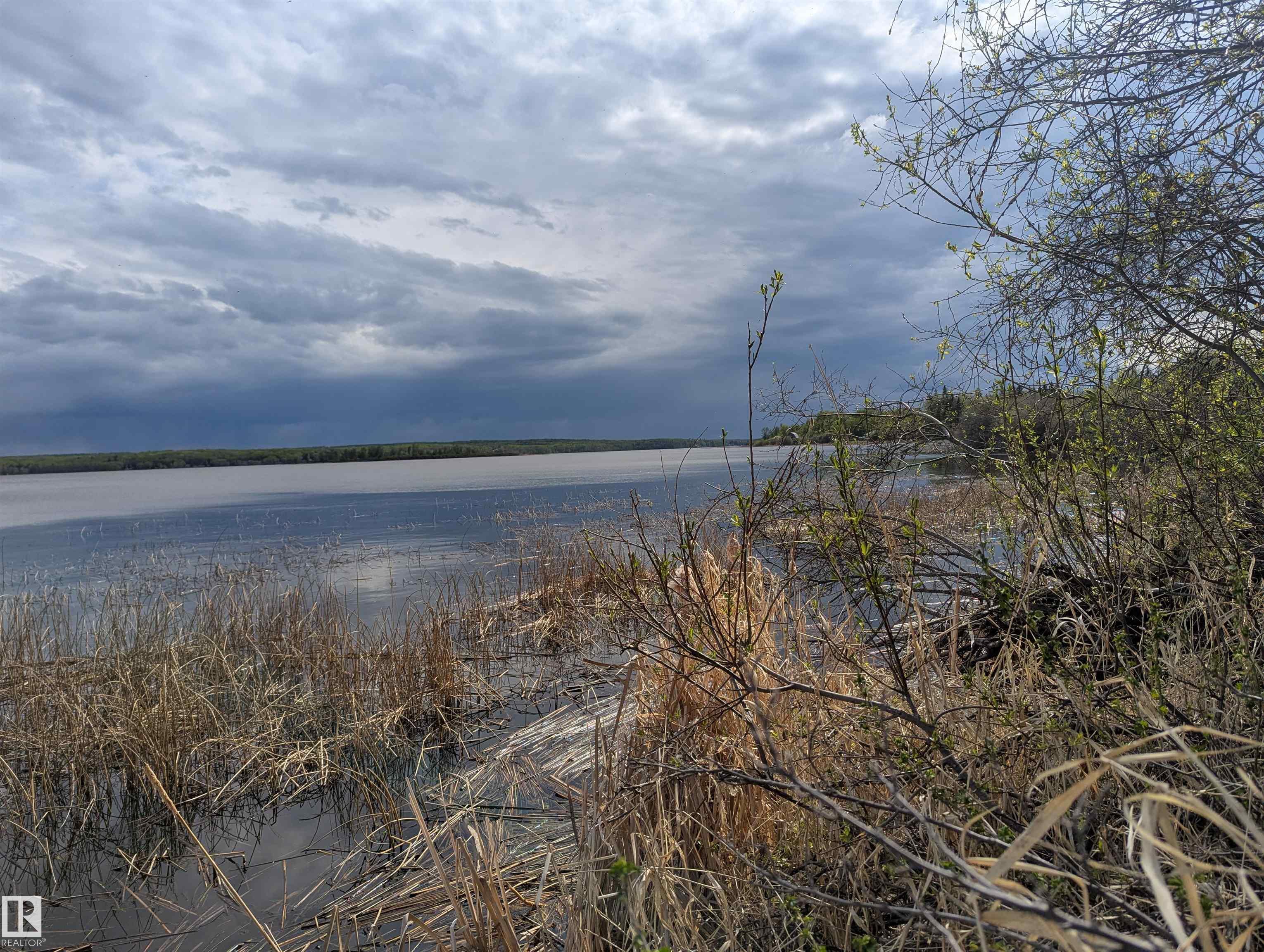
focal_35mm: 24
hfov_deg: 71.5
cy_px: 476
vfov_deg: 56.9
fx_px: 878
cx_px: 632
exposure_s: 1/3333
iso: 35
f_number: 1.85
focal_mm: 6.81
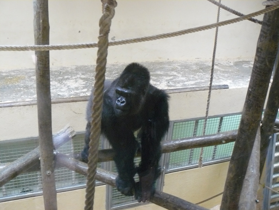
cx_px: 140
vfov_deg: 39.7
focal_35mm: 36
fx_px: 290
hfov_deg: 51.4
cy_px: 105
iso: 400
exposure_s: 1/25
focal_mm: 6
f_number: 2.8
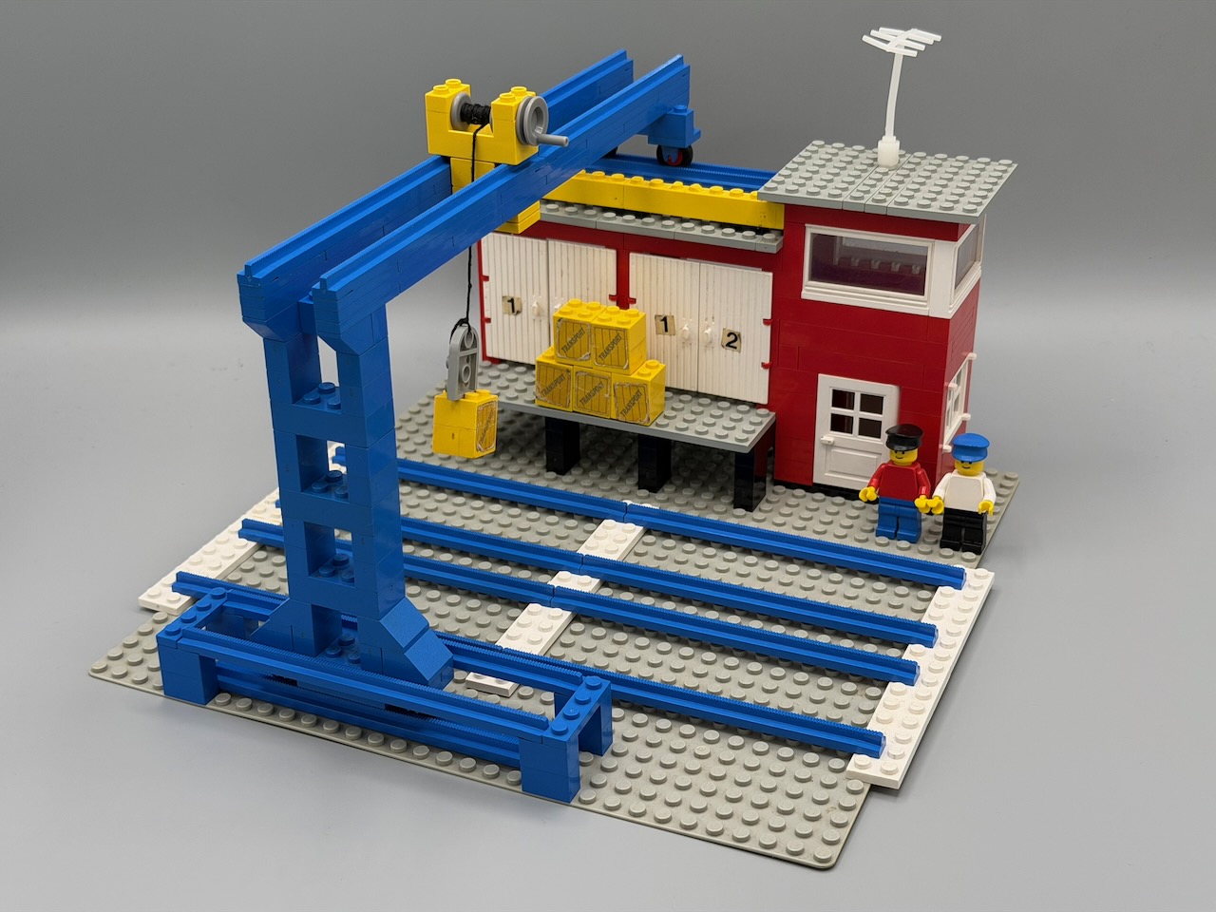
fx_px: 1686
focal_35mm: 48
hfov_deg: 39.7
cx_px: 608
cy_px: 456
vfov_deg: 30.3
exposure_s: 1/469
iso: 64
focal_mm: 6.76
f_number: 1.78
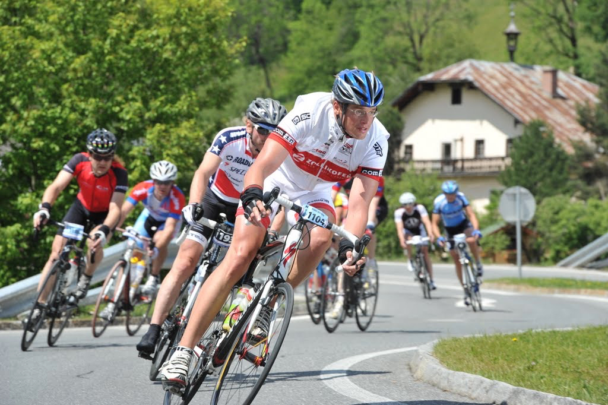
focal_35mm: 190
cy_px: 202
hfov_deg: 10.8
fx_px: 3208
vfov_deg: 7.2
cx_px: 304
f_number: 9
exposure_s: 1/400
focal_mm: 190
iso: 320
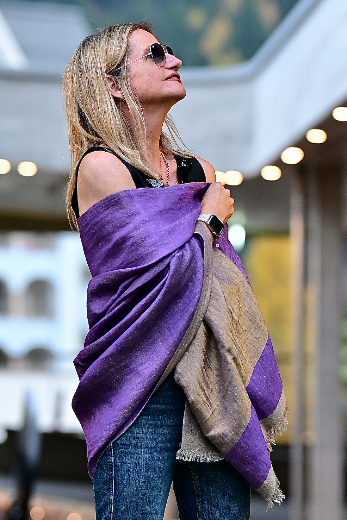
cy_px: 260
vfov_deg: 23.9
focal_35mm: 85
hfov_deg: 16.1
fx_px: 1229
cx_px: 174
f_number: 2.2
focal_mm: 85
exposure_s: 1/125
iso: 500
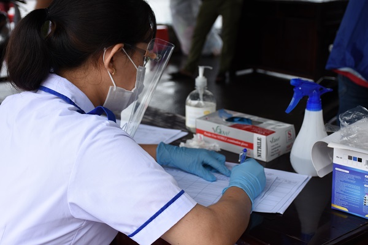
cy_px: 122
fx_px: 583
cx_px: 184
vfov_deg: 23.8
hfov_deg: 35.1
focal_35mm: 57
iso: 100
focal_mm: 38
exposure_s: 1/125
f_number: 5.6
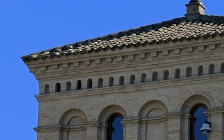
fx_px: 1966
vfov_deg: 4.0
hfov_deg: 6.5
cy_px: 421
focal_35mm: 322
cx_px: 294
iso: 100
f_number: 9
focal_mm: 70
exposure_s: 1/250
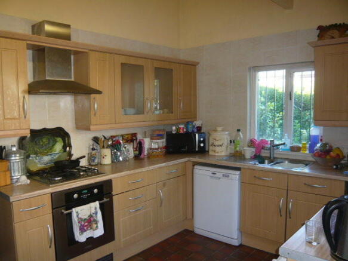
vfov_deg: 49.7
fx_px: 281
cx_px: 174
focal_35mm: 28
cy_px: 130
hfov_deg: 63.5
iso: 100
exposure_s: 1/30
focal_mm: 4.6
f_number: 2.8
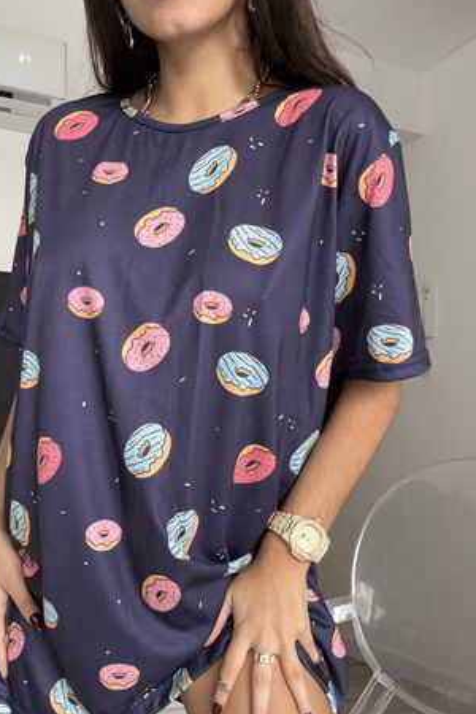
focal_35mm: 37
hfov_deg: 35.8
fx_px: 734
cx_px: 197
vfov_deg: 51.9
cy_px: 380
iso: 250
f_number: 1.9
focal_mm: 2.69
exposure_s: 1/60
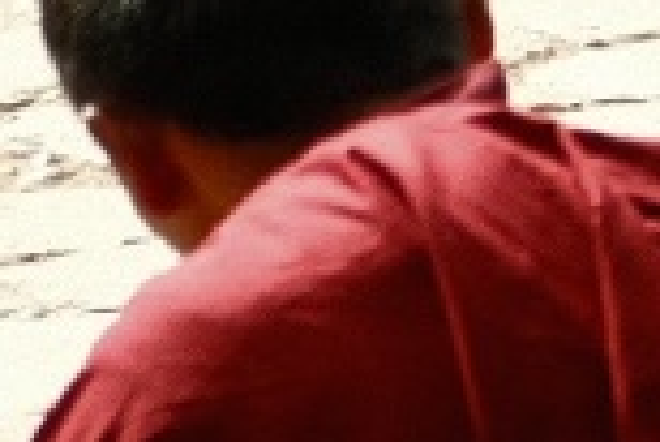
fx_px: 10423
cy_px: -1107
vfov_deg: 2.4
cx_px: 2409
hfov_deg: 3.5
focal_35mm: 568
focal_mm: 48.4
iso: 160
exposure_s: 1/250
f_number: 4
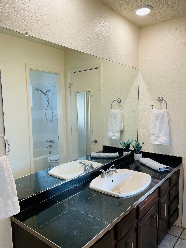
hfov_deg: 51.4
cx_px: 92
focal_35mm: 27
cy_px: 128
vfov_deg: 65.3
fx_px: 193
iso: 64
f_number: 1.6
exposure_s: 1/120
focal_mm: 4.2
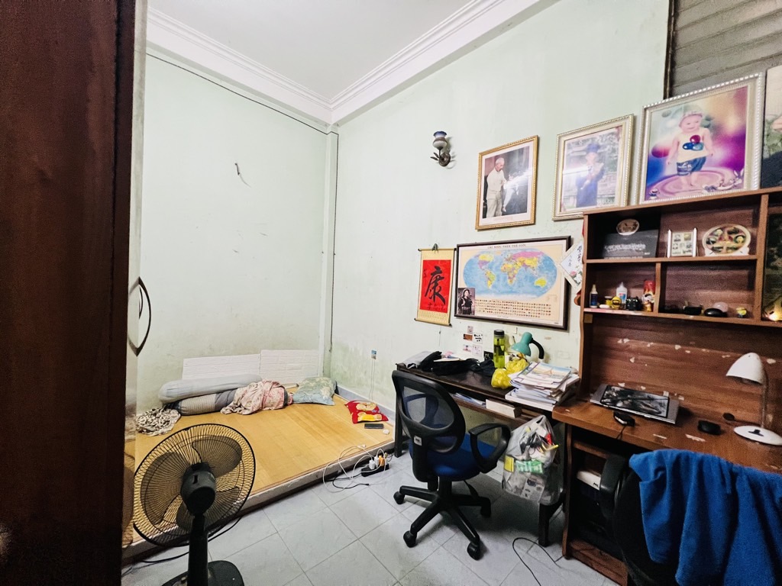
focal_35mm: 13
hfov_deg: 106.2
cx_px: 391
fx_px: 294
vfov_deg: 89.9
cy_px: 293
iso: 400
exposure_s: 1/50
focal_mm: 1.57
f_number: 1.8
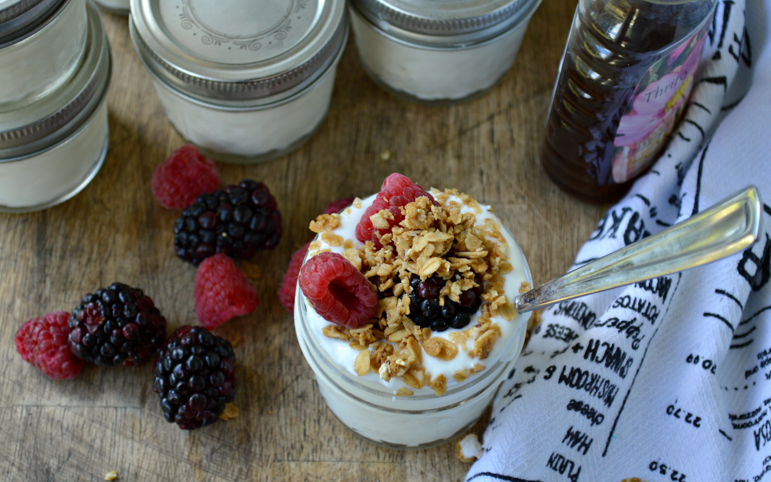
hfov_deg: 27.8
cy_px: 255
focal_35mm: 74
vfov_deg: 17.6
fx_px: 1555
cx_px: 385
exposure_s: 1/80
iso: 200
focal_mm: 48
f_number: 5.6
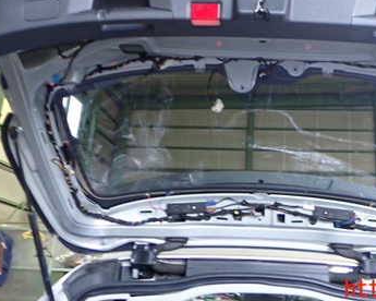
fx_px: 568
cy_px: 58
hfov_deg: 36.1
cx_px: 264
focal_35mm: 51
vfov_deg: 29.0
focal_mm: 5.4
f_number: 2.3
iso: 400
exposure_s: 1/30
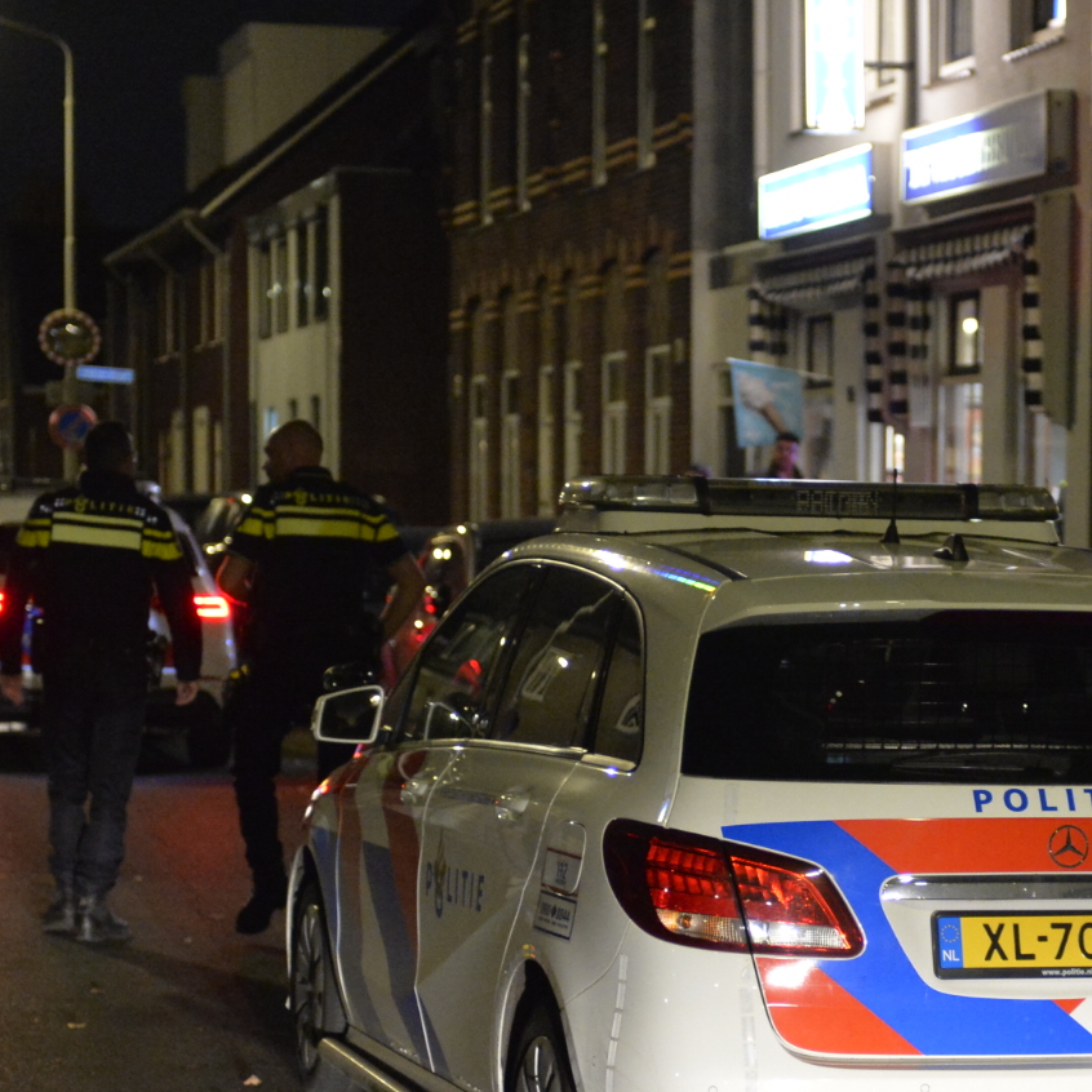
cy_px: 789
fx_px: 3855
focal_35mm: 108
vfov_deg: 16.1
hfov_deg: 16.0
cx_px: 851
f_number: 2.8
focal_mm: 56
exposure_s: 1/60
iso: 8000
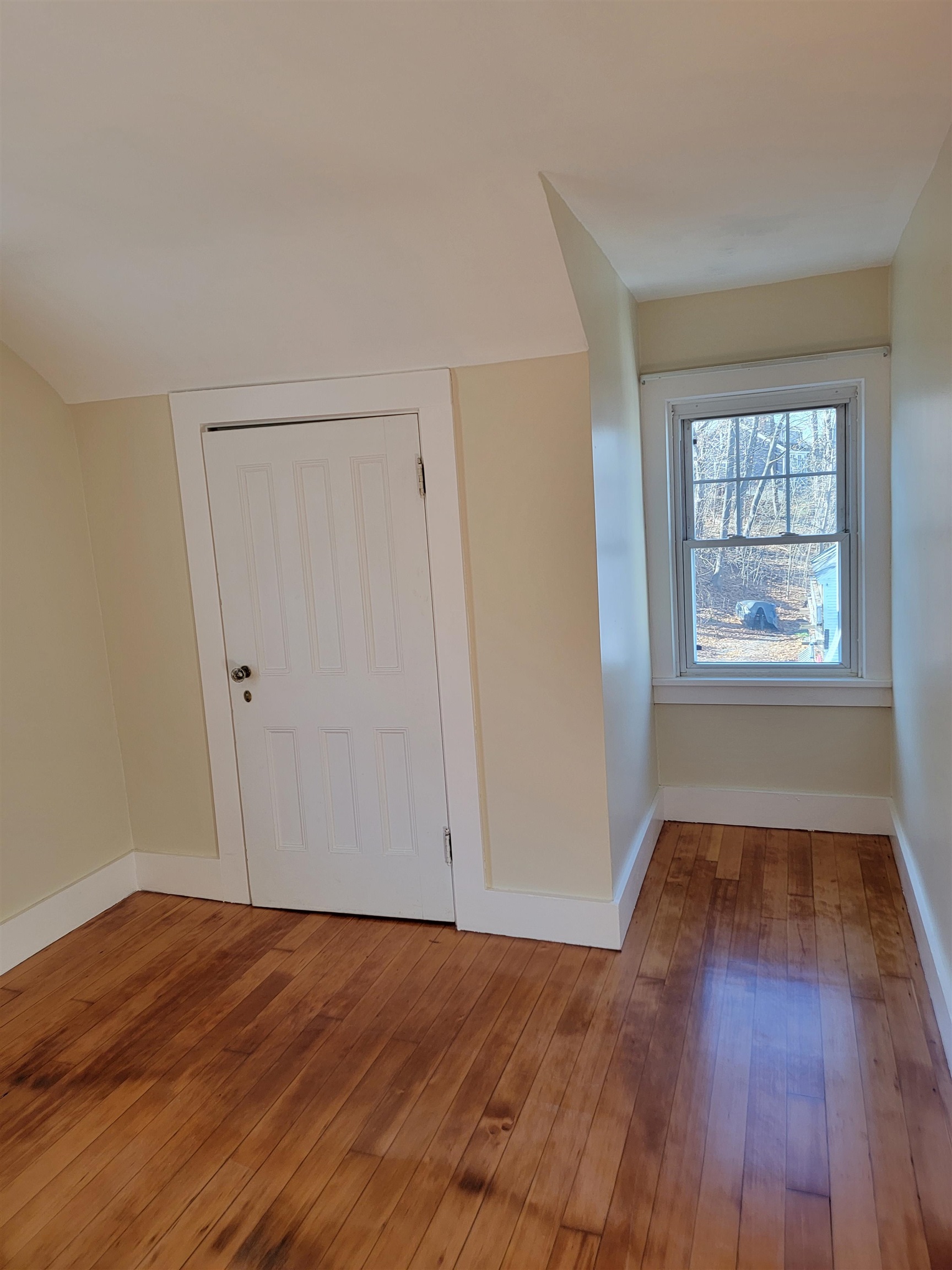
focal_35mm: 24
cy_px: 635
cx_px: 476
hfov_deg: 56.8
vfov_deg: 71.6
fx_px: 880
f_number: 1.8
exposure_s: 1/120
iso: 125
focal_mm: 6.7
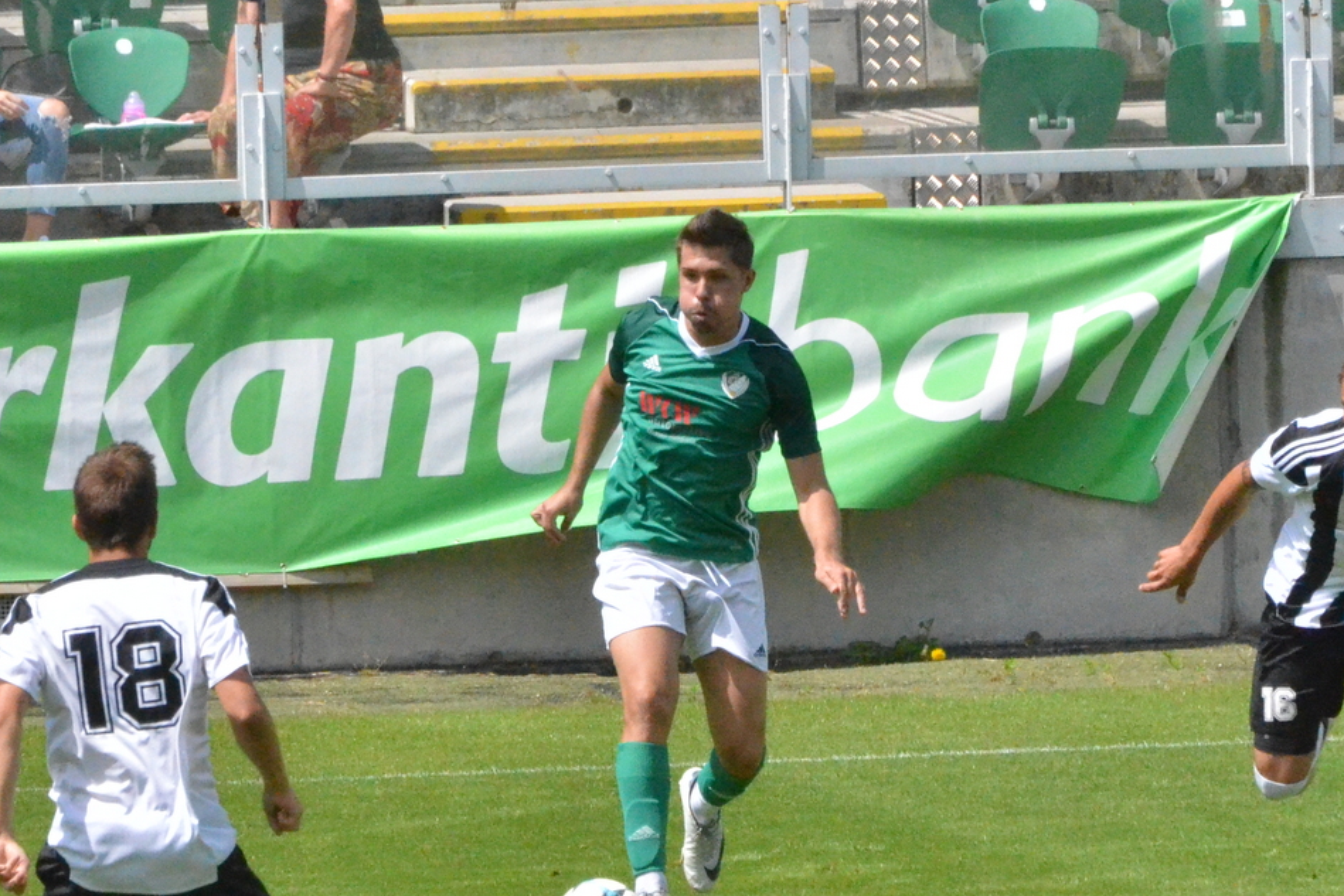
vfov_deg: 2.4
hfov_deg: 3.6
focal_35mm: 569
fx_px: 21244
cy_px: 565
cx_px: 681
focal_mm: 300
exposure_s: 1/8000
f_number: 14
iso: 6400
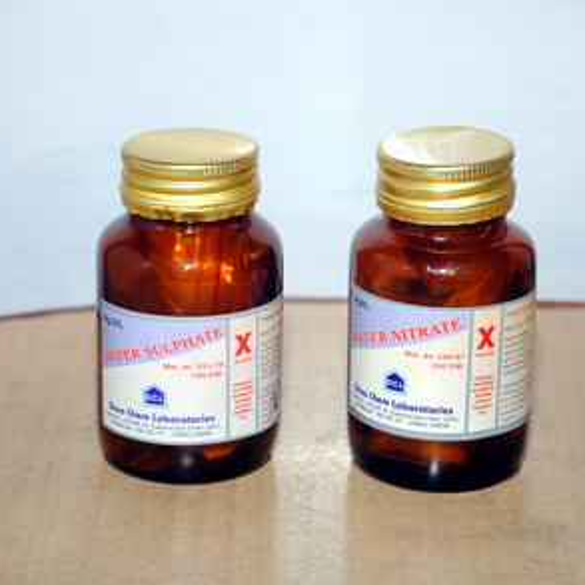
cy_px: 253
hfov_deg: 14.6
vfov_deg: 14.6
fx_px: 2289
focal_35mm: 120
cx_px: 319
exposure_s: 1/100
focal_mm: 55
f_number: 5.6
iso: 200
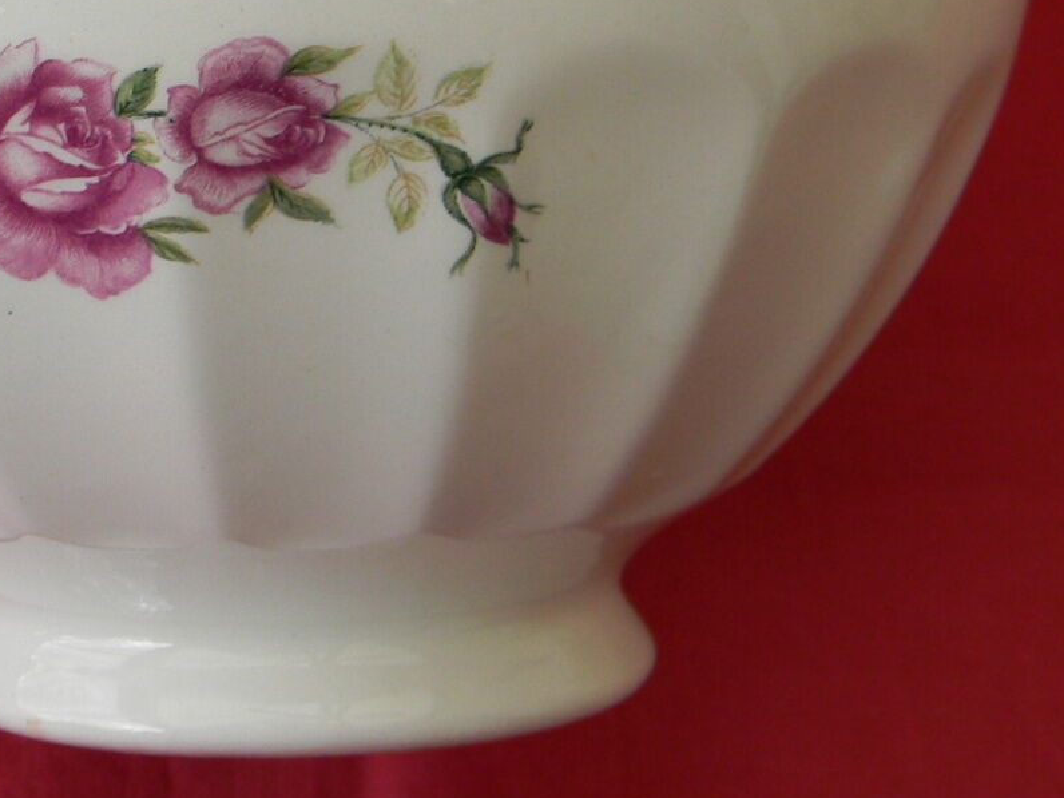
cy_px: 259
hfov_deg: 40.8
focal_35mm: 45
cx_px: 262
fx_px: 1383
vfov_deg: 31.9
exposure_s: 1/68
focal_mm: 5
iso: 80
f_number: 3.5
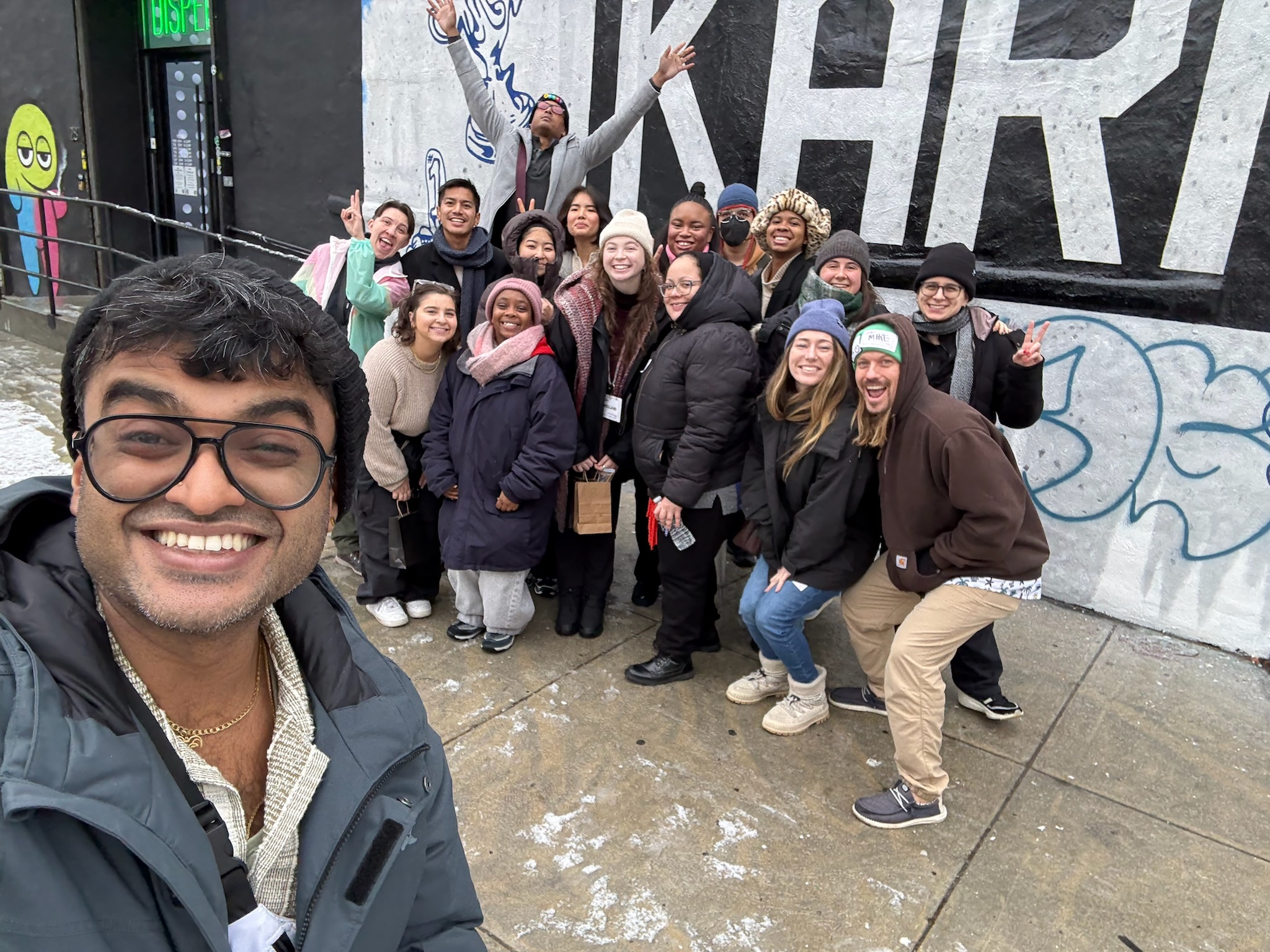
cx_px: 635
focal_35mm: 23
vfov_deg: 58.9
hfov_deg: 73.9
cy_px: 476
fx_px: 844
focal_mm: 2.69
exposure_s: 1/121
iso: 64
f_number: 1.9
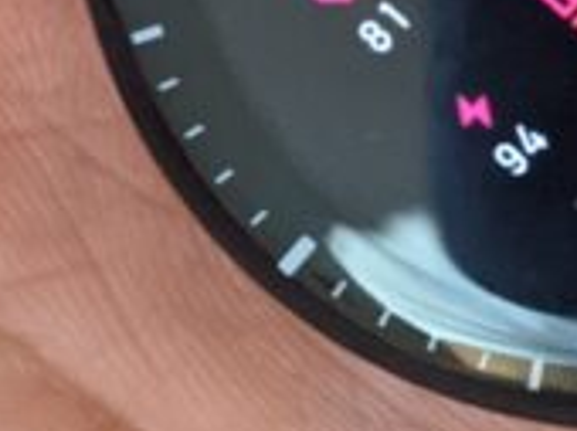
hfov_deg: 12.1
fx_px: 2713
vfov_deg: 8.8
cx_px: 482
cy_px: -251
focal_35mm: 163
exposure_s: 1/36.5
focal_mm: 4.38
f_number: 1.73
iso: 1656
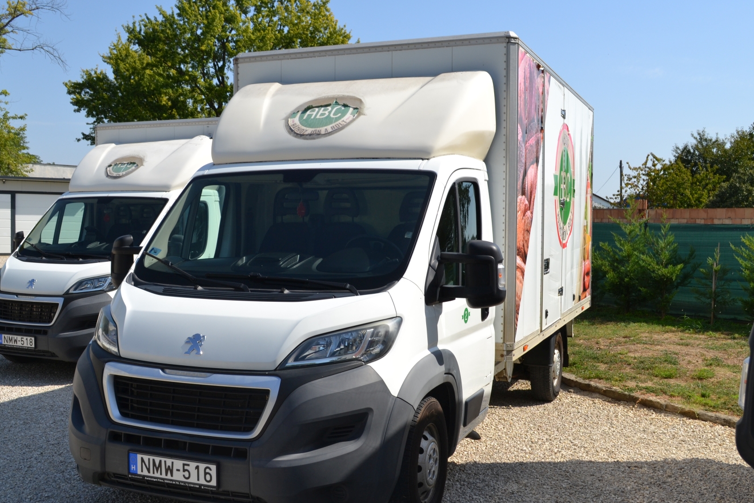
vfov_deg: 33.4
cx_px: 376
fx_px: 838
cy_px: 277
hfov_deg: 48.5
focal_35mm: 40
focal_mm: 22
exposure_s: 1/250
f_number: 8
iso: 100
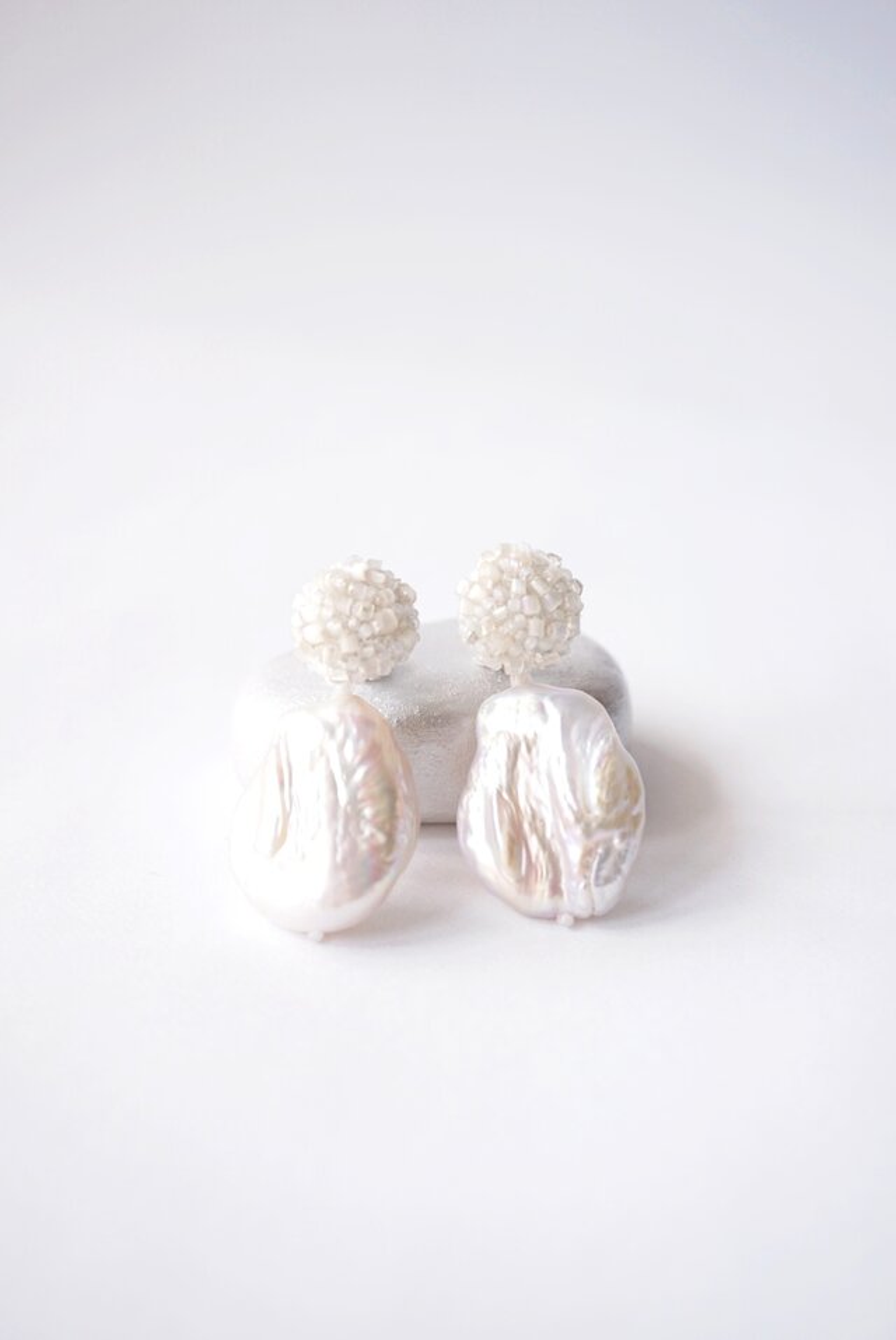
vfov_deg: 44.9
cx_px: 448
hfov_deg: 30.9
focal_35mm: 44
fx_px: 1620
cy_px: 670
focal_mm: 29
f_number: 5
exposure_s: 1/60
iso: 100
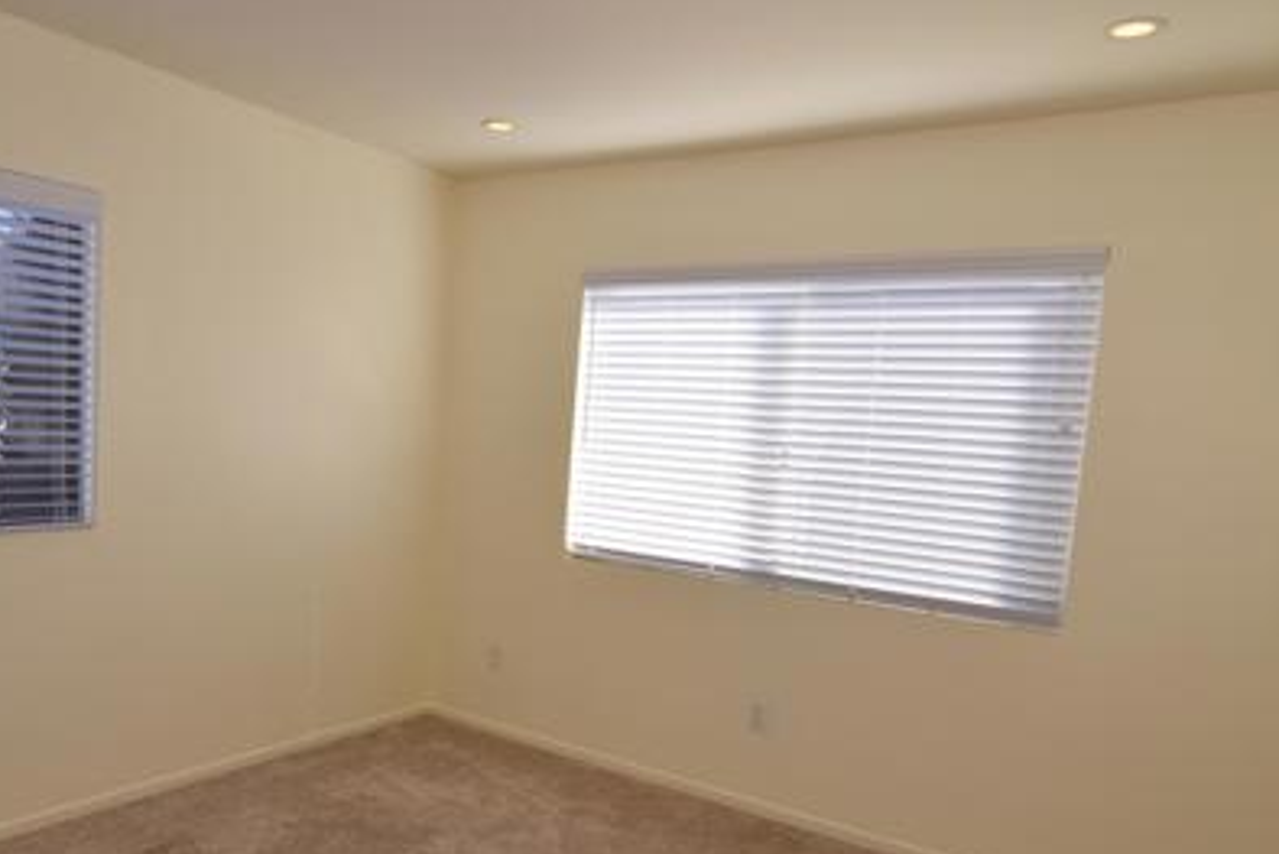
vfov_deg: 47.9
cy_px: 524
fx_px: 953
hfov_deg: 66.0
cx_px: 428
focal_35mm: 27
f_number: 5.6
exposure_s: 1/125
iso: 220
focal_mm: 11
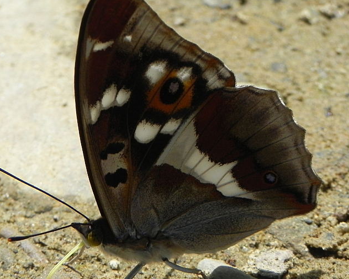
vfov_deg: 9.3
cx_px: 124
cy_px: 171
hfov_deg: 11.6
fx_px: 1715
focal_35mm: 166
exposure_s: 1/640
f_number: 5
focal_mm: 18.8
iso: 160
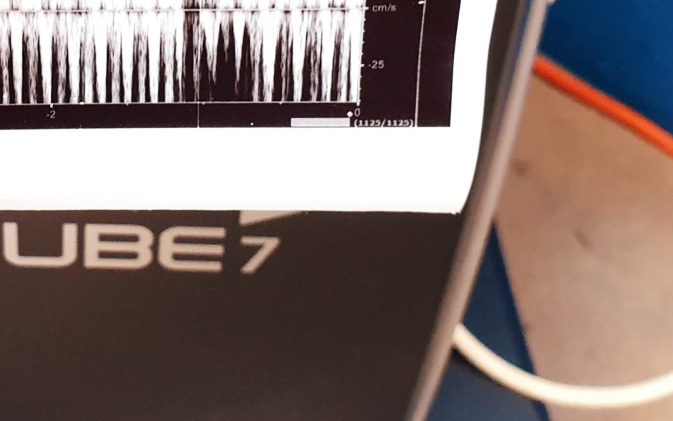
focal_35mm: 75
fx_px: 1376
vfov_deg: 16.8
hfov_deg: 26.5
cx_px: 64
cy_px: -58
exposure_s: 1/25
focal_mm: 4.3
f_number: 2.4
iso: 320
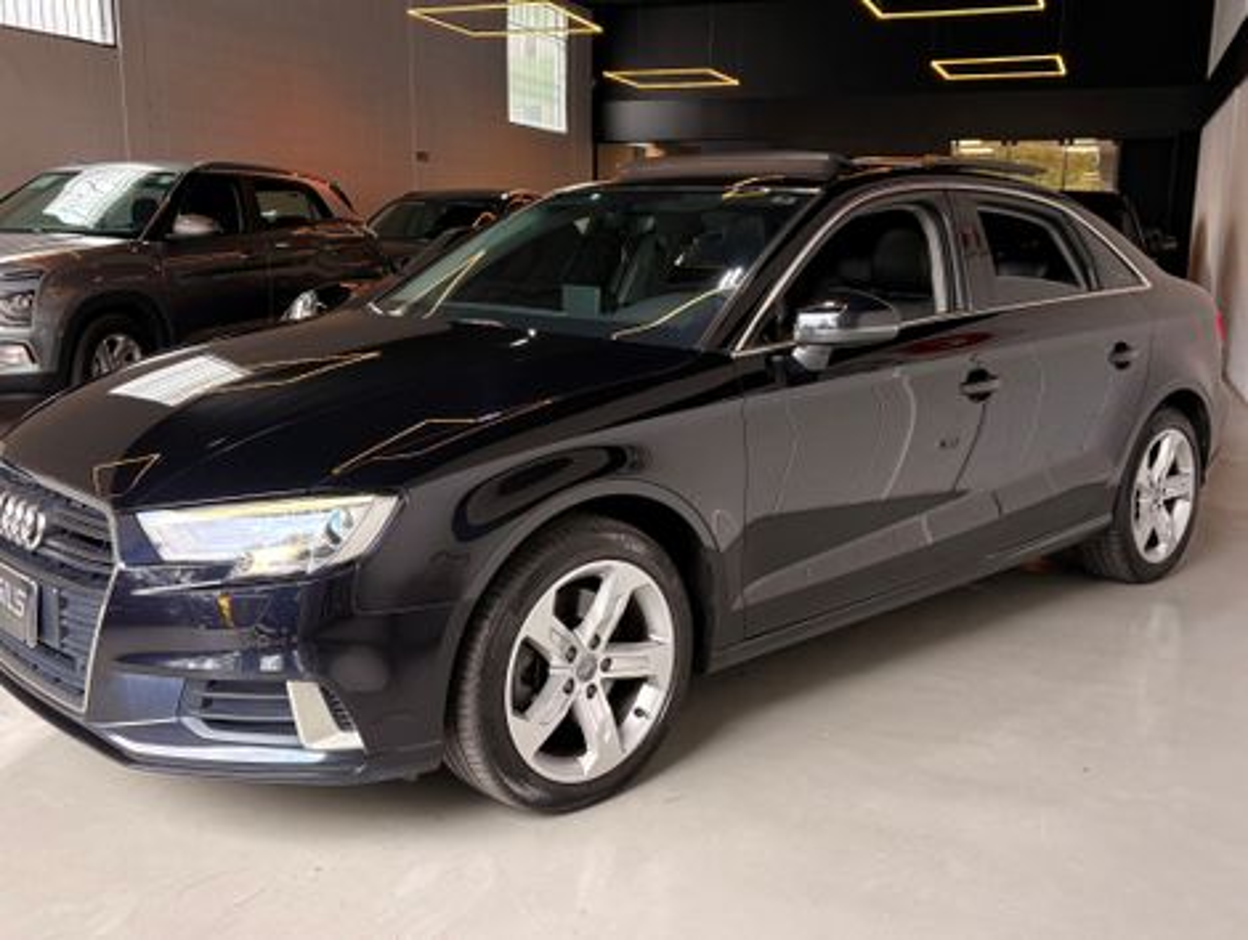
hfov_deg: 67.2
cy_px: 470
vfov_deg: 53.2
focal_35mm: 26
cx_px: 624
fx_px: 939
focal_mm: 5.96
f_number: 1.6
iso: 64
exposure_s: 1/120
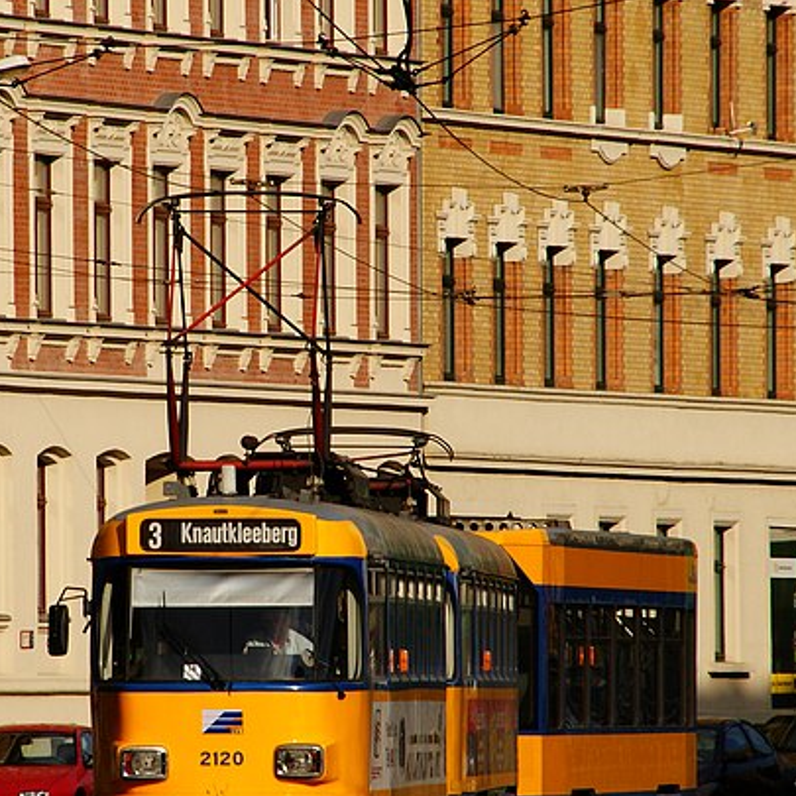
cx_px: 210
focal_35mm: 645
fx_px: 16780
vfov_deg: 2.7
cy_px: 384
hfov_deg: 2.7
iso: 200
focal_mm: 200
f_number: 11
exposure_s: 1/500
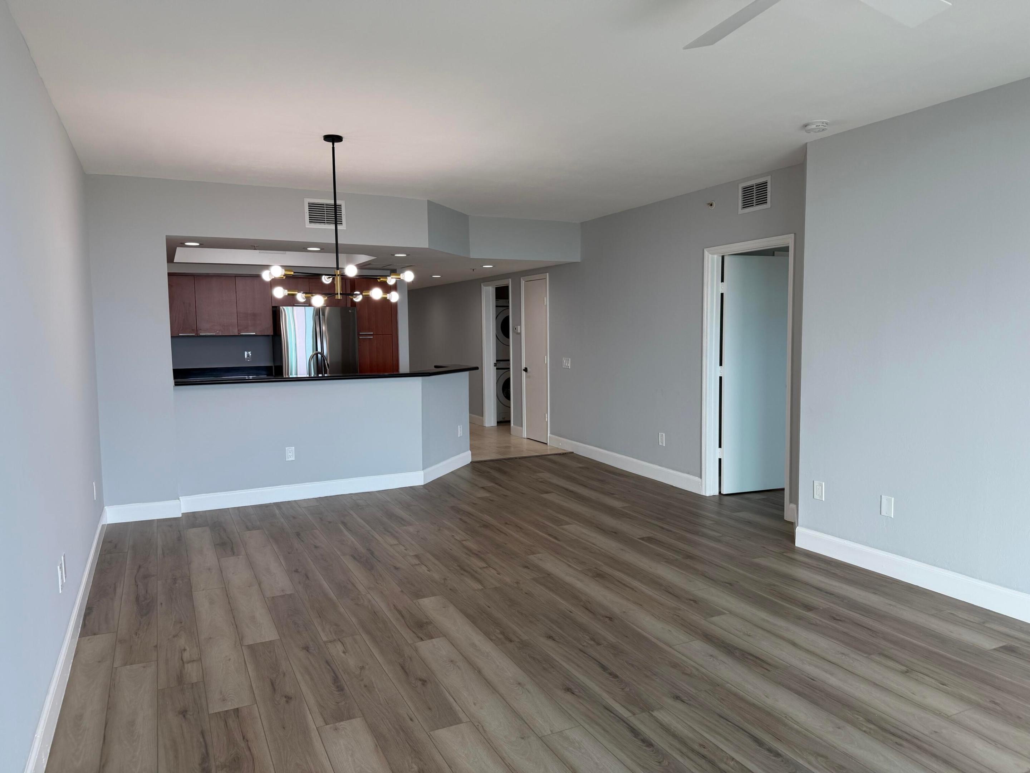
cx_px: 515
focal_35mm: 24
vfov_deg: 56.8
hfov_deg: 71.6
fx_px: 714
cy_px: 386
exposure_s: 1/240
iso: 80
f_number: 1.78
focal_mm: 6.76
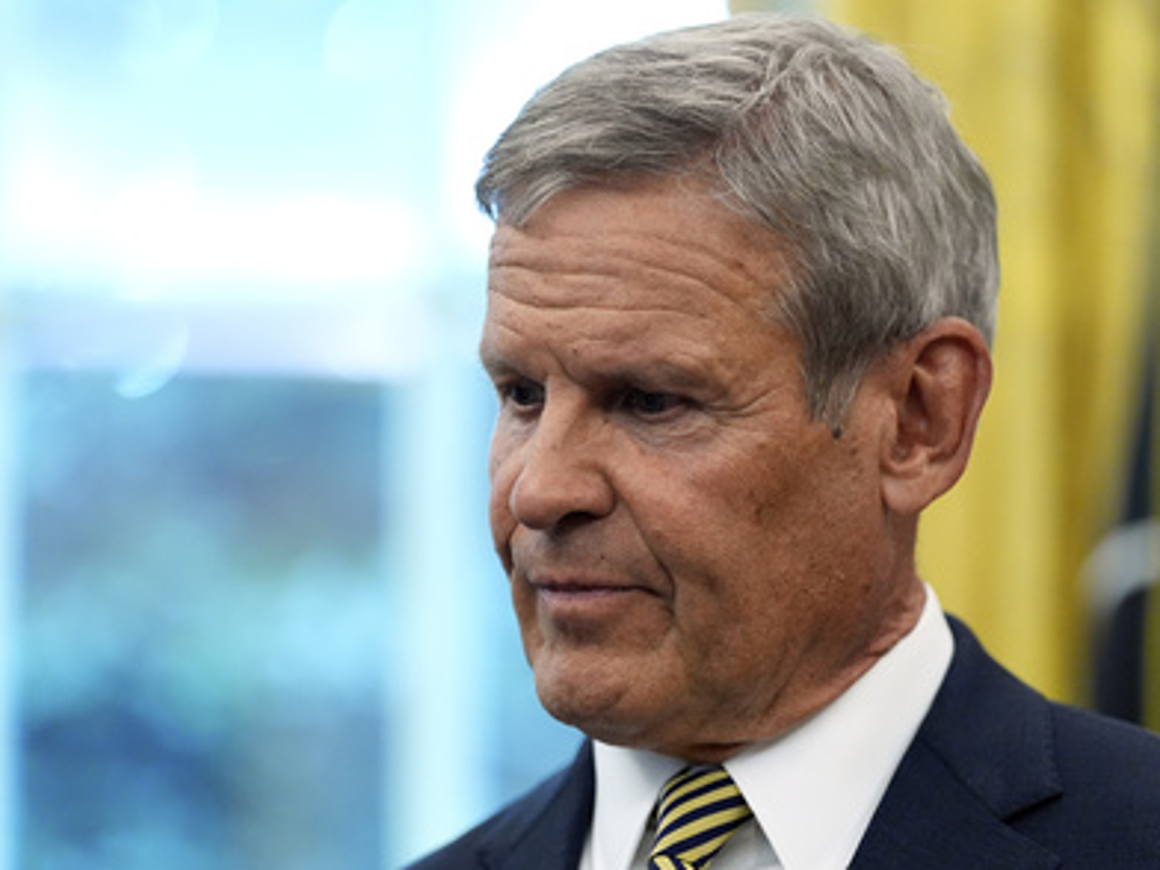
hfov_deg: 8.8
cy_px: 475
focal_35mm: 226
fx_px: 7573
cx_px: 660
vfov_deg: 6.6
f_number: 2.8
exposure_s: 1/200
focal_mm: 180
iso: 3200
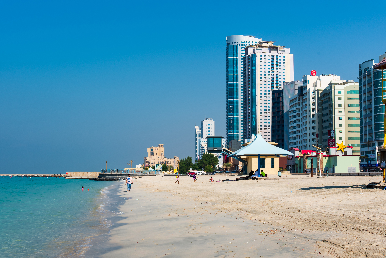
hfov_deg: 38.2
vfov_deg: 26.0
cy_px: 129
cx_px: 193
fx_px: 558
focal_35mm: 52
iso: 100
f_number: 8
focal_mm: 52
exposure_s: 1/400
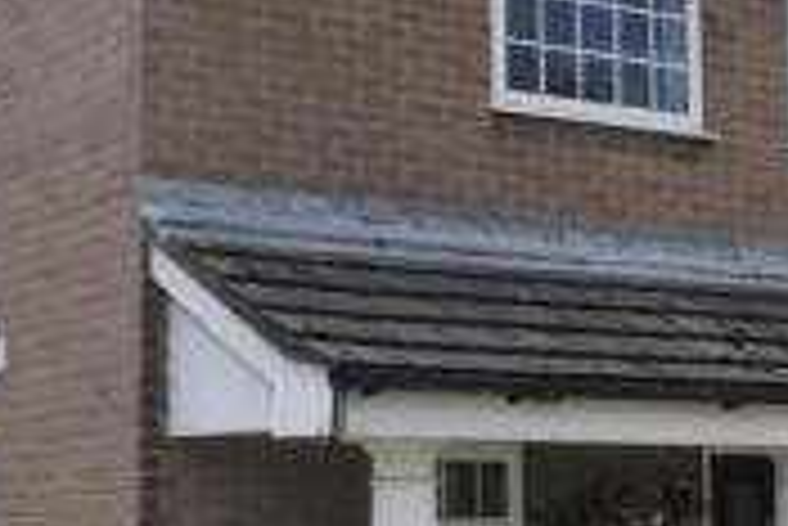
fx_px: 2213
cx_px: 549
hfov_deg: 20.1
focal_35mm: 101
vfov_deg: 13.6
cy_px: 292
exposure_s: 1/200
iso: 200
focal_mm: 18
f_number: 7.1
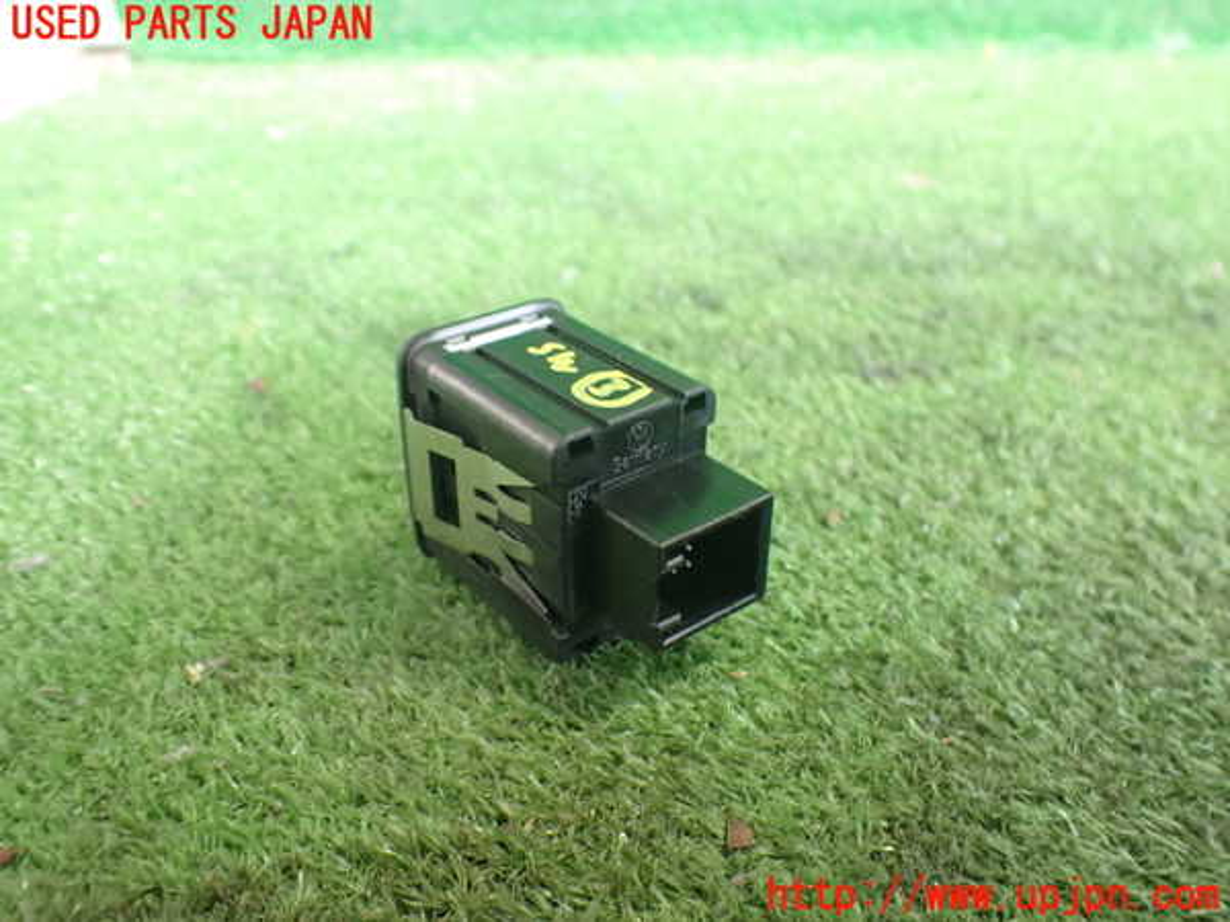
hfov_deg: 60.0
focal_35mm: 30
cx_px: 615
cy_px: 461
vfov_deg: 46.8
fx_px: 1066
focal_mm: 5.4
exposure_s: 1/50
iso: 800
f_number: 2.3
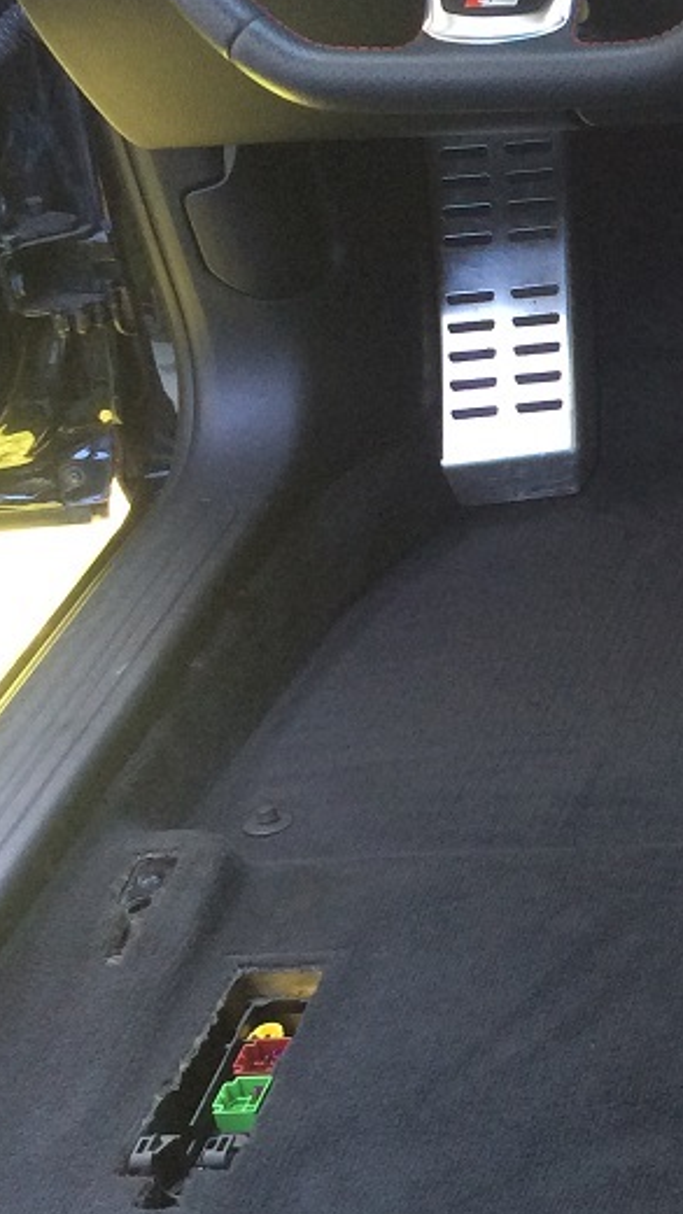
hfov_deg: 14.8
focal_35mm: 73
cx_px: 1154
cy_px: 605
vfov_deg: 29.0
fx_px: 2351
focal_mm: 4.15
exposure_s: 1/33
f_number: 2.2
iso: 125
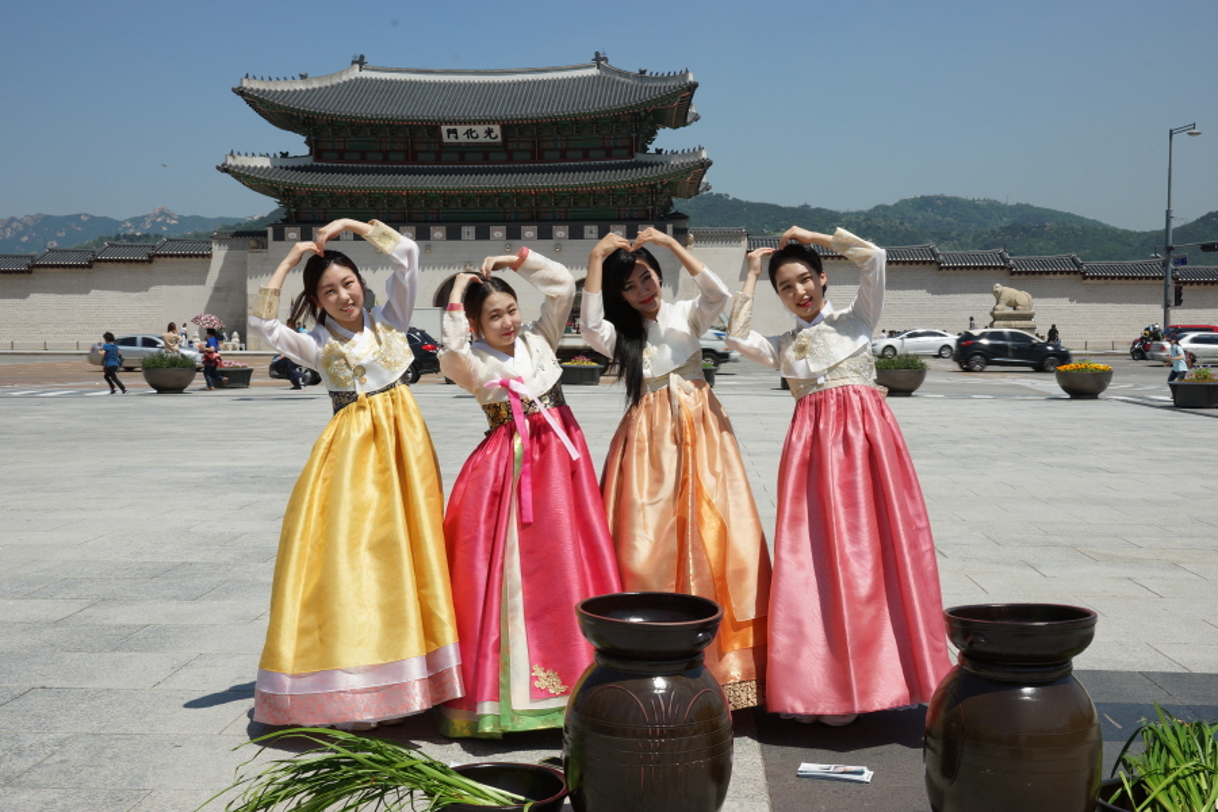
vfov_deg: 33.4
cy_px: 406
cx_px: 609
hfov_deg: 48.5
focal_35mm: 40
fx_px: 1353
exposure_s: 1/90
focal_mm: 40
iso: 100
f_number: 13
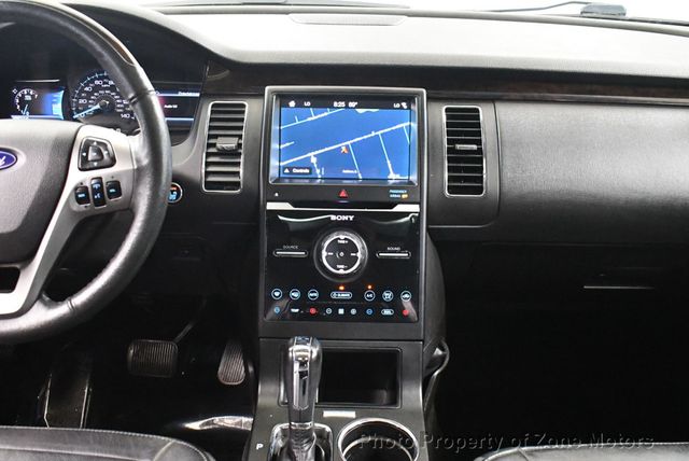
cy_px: 230
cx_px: 344
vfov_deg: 36.9
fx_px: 690
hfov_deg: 53.1
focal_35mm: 36
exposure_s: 1/60
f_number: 3.5
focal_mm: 18
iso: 7200
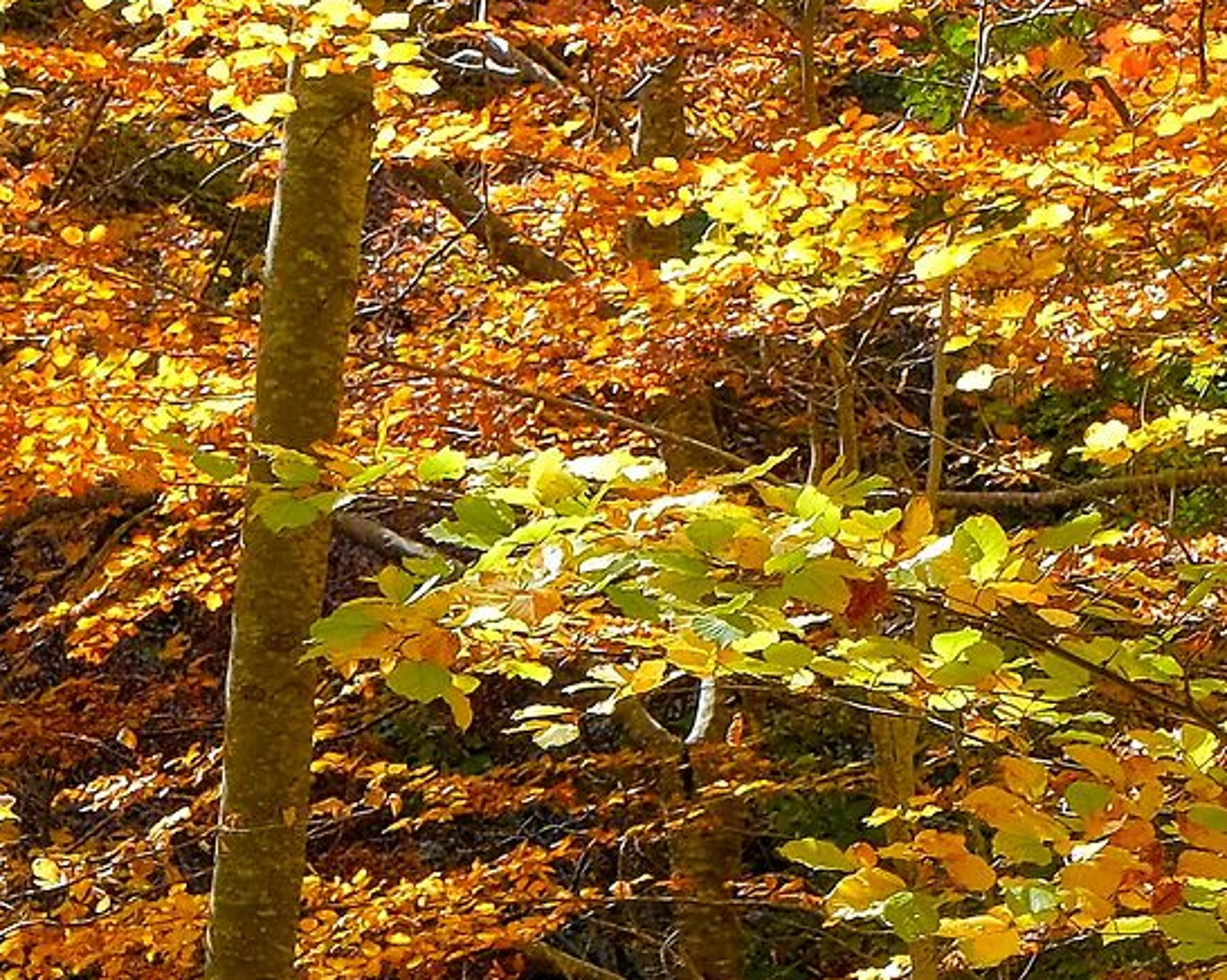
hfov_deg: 11.7
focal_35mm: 161
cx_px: -355
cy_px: 1513
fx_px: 5842
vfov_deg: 9.3
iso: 200
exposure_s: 1/52
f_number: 8
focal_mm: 25.7
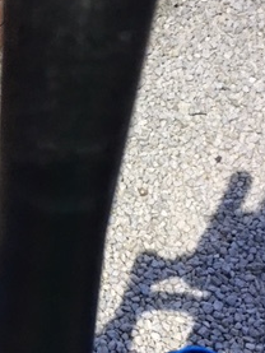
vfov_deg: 28.9
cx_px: 19
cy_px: 210
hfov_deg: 21.4
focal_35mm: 67
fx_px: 683
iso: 160
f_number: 2.2
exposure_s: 1/8
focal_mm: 4.15
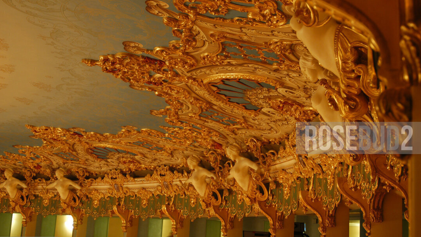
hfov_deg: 37.5
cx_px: 209
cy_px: 114
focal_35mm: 56
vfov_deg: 21.6
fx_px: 620
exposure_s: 1/8
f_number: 4.5
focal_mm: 35
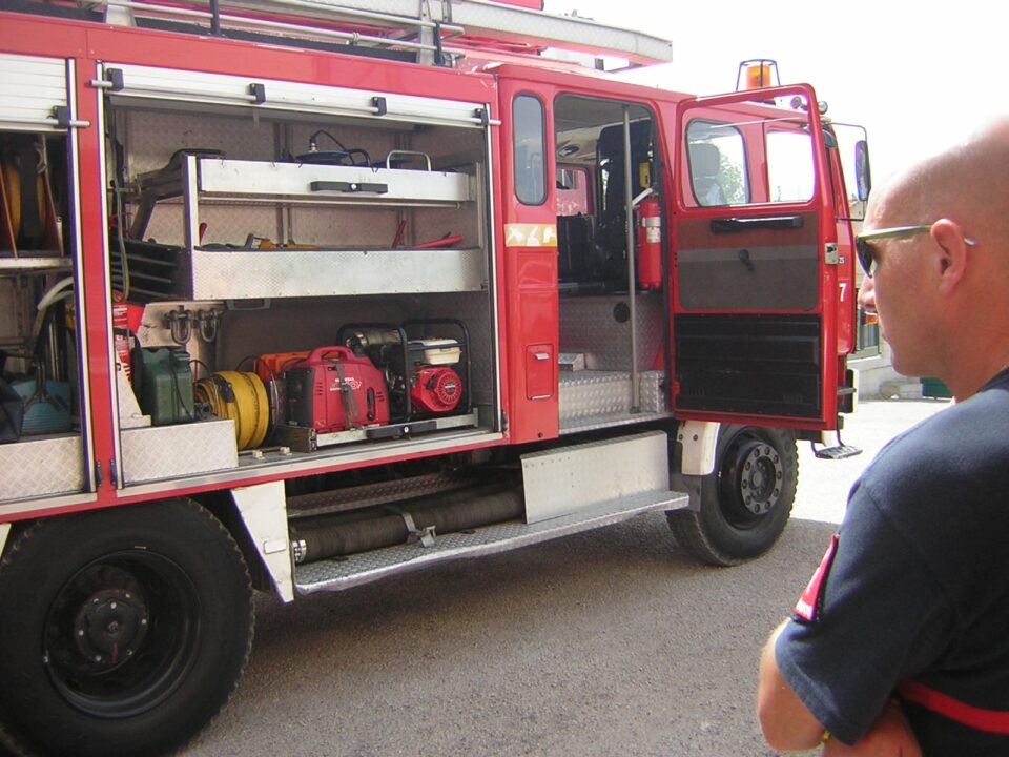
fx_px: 1049
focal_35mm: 36
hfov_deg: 51.4
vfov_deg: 39.7
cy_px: 378
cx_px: 504
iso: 50
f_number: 2.6
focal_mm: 4.7
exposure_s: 1/324
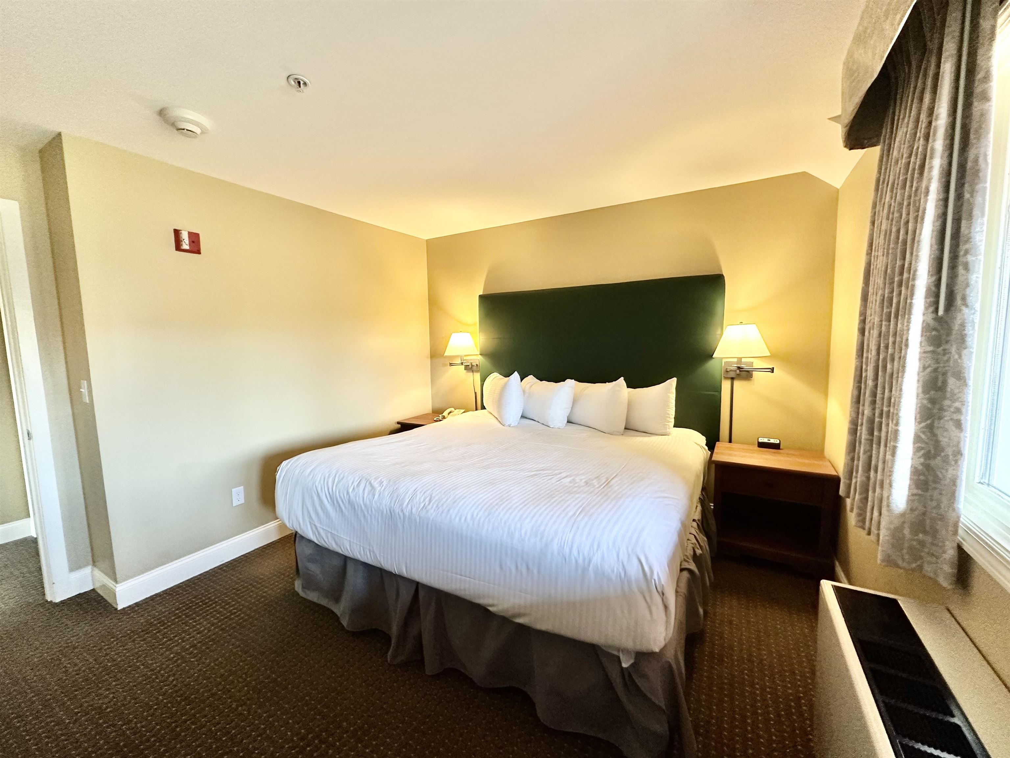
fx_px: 408
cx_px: 505
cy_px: 379
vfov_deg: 85.7
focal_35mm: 14
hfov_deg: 102.1
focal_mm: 2.22
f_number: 2.2
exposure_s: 1/60
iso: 250
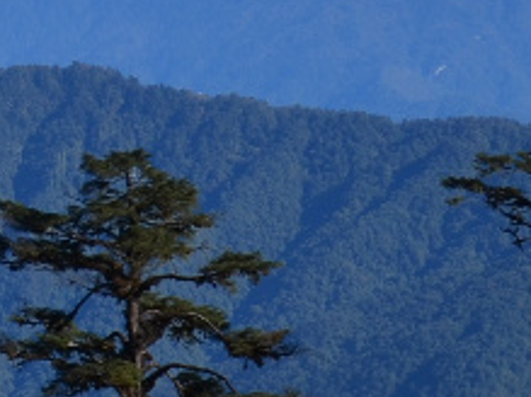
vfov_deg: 4.7
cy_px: 28
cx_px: -769
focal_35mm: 315
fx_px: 4829
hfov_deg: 6.0
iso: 100
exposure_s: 1/250
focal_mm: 30
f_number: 8
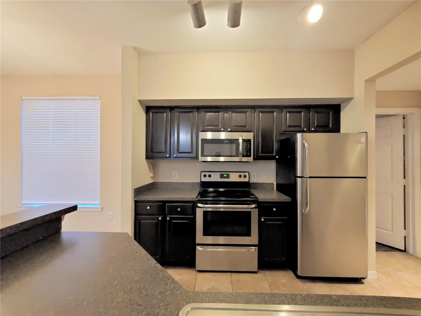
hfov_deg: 106.2
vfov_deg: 89.9
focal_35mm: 13
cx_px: 210
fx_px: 158
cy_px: 158
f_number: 2.2
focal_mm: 1.8
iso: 400
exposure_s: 1/59
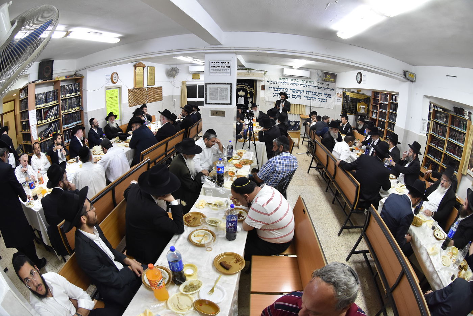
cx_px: 236
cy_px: 158
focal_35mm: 16
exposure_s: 1/80
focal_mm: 10.5
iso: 1250
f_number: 5.6
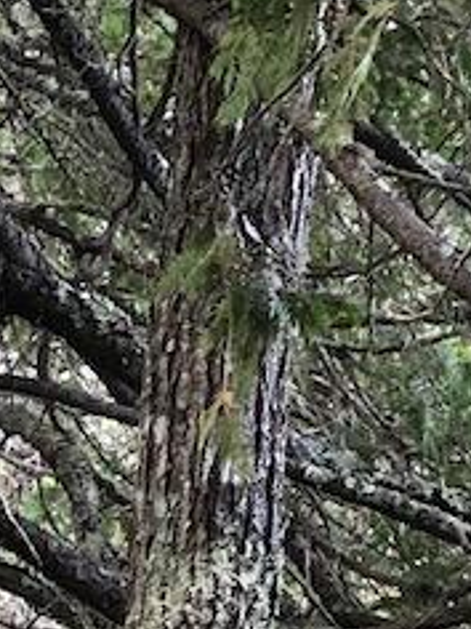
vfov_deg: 11.6
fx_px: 2758
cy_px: 1271
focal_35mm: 152
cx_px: -538
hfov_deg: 9.1
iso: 40
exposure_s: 1/30
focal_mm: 3.99
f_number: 1.8
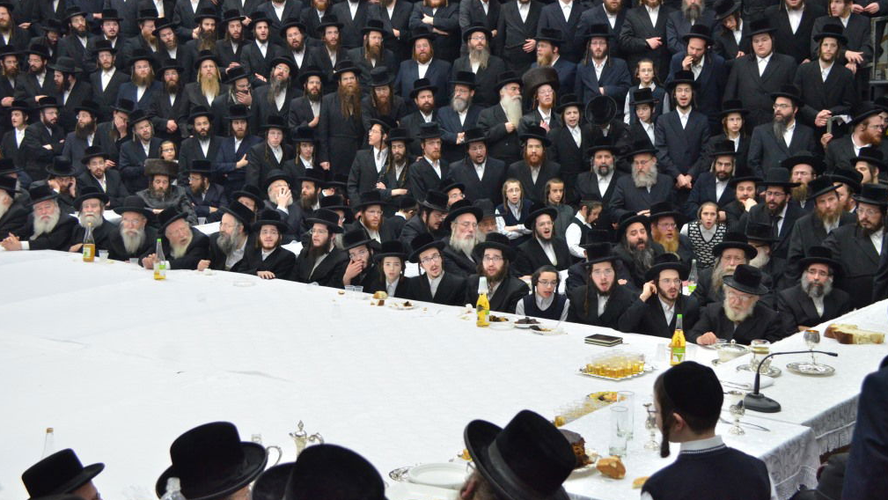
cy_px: 211
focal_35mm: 70
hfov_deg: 30.1
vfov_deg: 17.2
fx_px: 1649
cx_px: 448
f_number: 5
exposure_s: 1/200
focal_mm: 44
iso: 2000
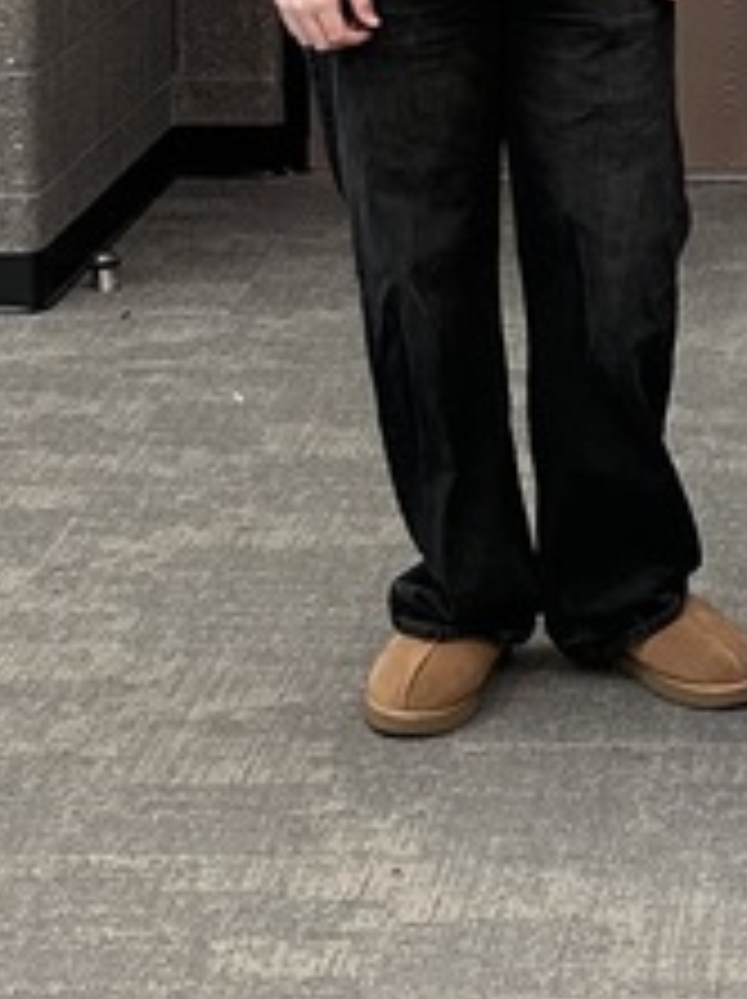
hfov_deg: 12.2
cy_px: -207
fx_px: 3459
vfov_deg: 15.8
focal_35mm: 120
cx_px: 765
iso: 160
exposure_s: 1/60
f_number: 1.5
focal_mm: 5.7
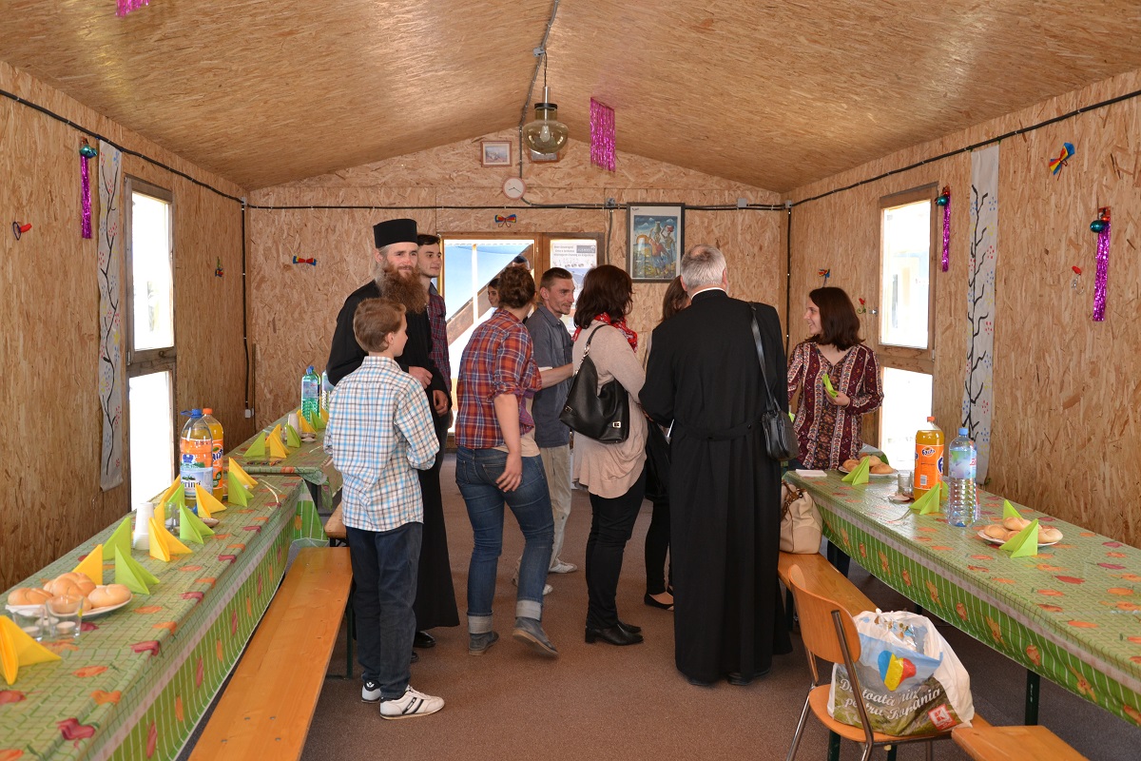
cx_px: 570
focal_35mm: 33
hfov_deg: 57.2
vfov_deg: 40.0
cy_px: 380
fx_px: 1046
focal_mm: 22
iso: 400
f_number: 5
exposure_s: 1/100
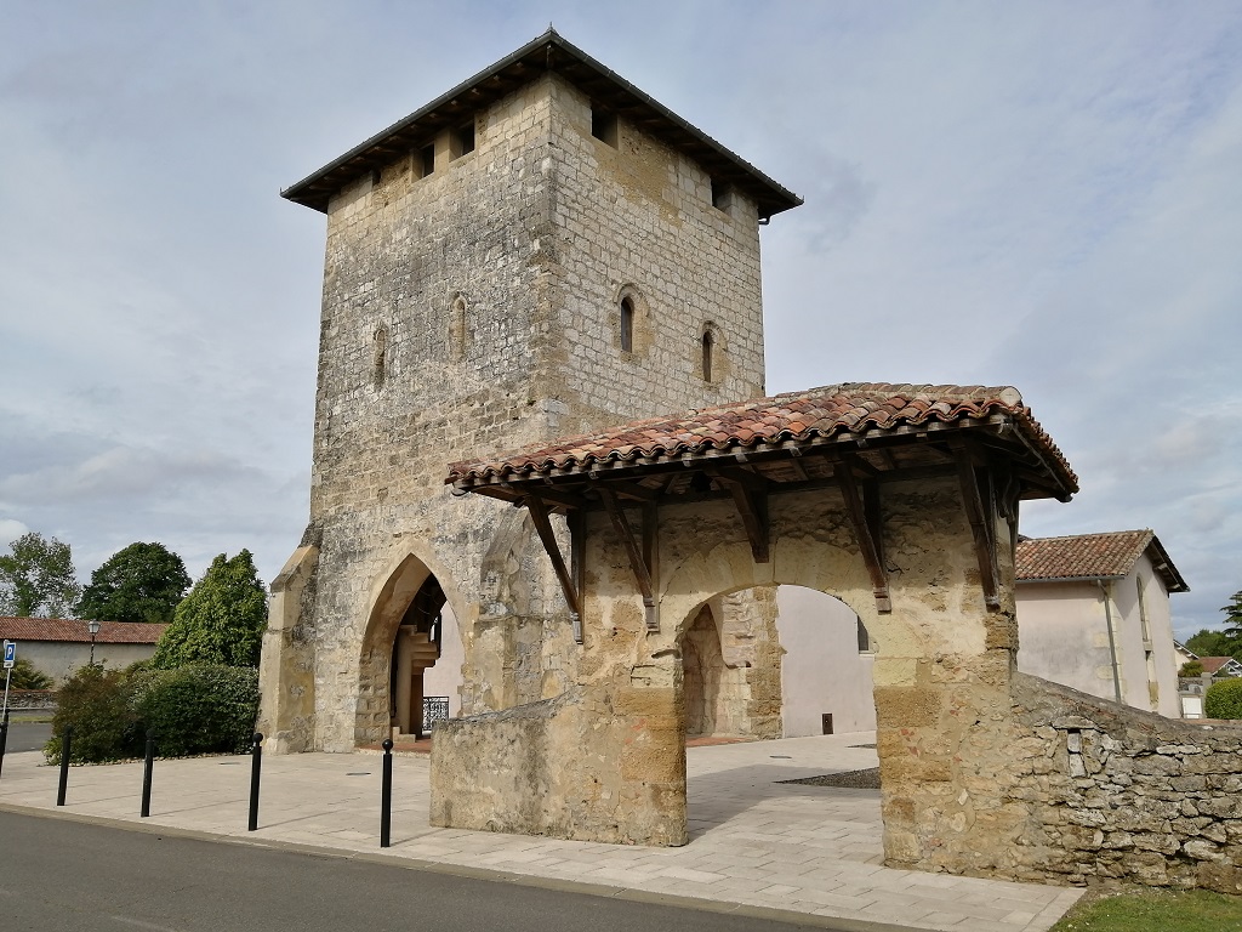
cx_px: 621
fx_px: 969
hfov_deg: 65.3
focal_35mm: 27
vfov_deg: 51.4
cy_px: 466
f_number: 1.8
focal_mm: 3.62
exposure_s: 1/1357
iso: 50
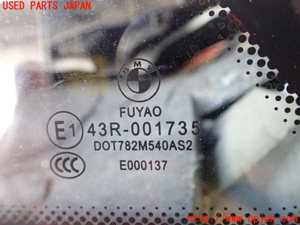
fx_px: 260
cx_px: 150
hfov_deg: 60.0
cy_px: 112
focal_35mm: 30
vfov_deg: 46.8
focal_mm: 5.4
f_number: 2.3
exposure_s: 1/60
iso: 800
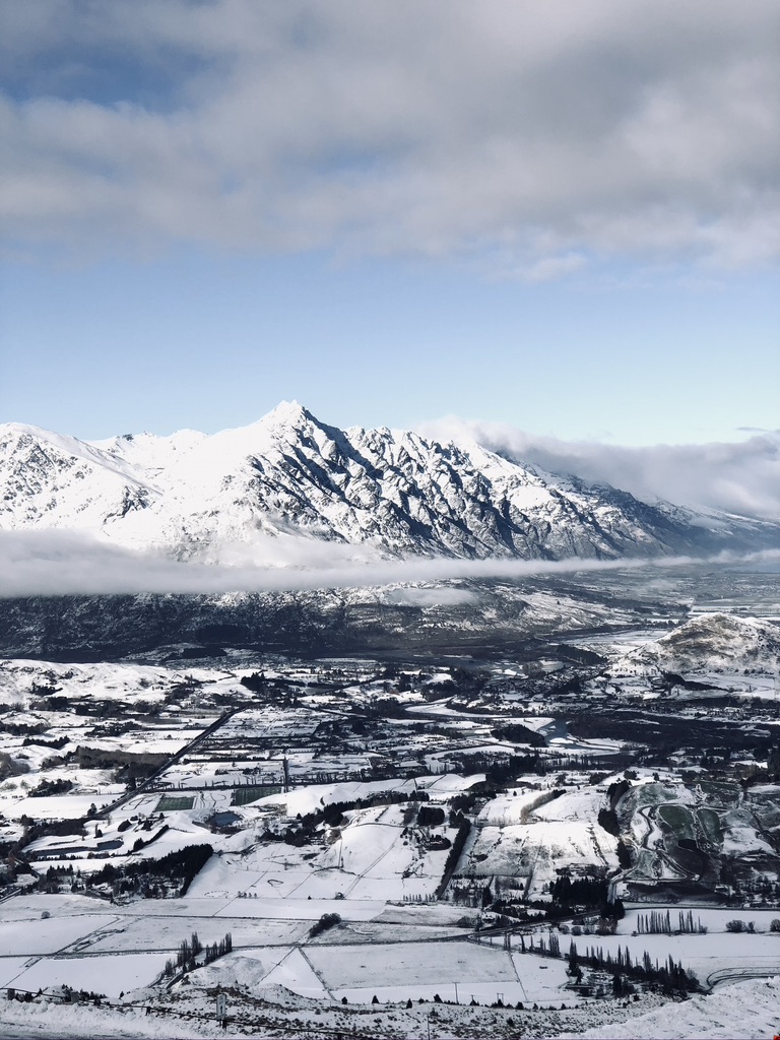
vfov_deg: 33.8
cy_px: 520
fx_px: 1713
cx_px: 390
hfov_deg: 25.7
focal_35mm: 57
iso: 20
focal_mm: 6.6
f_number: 2.8
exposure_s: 1/1600
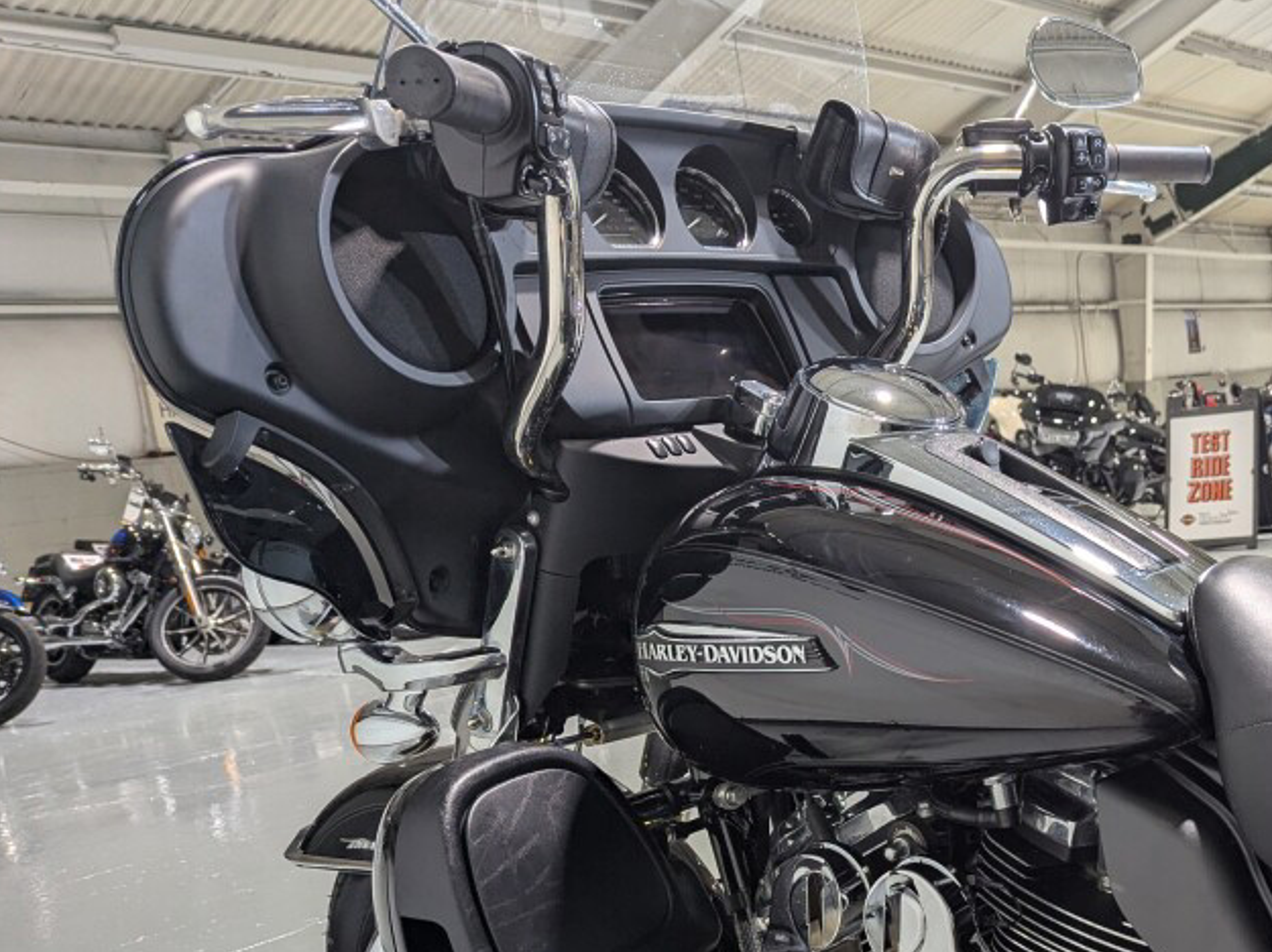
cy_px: 732
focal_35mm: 41
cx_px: 1065
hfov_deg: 43.1
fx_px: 1506
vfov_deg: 34.3
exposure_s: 1/120
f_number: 1.85
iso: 101
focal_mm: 6.81
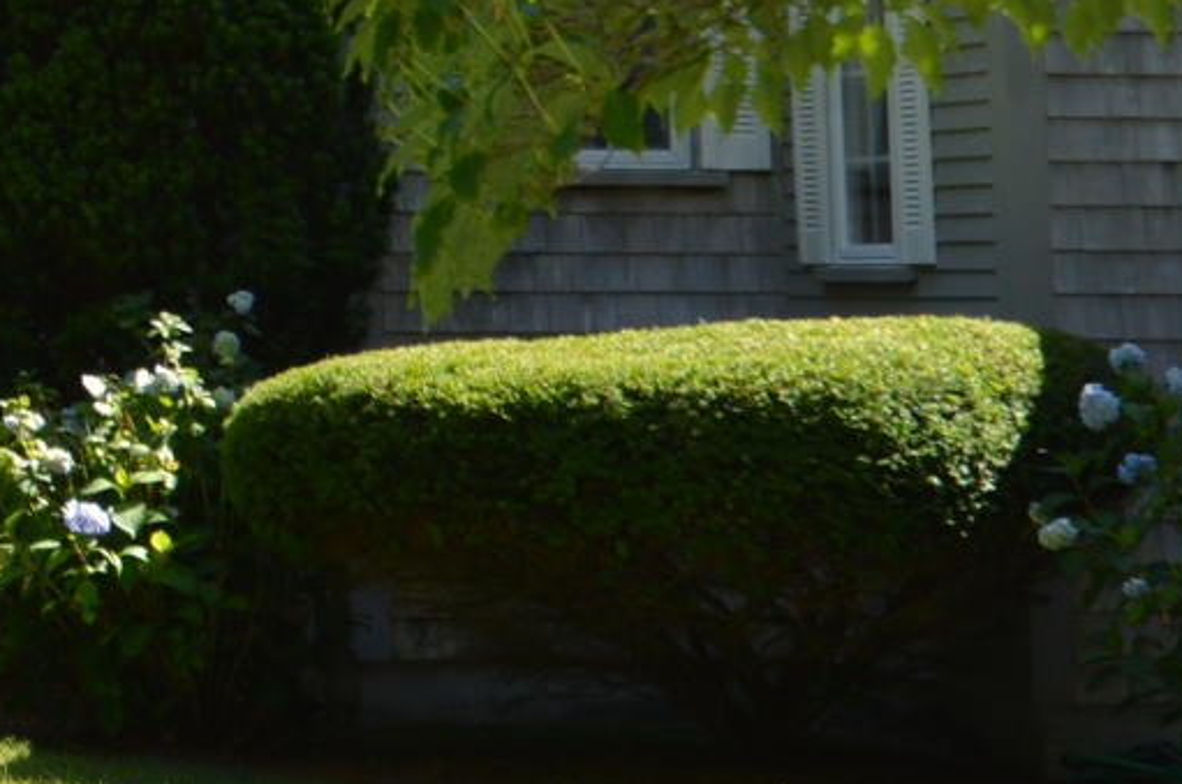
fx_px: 4622
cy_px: -490
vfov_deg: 9.4
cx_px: -349
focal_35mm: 141
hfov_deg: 14.0
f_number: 5
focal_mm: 16
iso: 100
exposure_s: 1/200
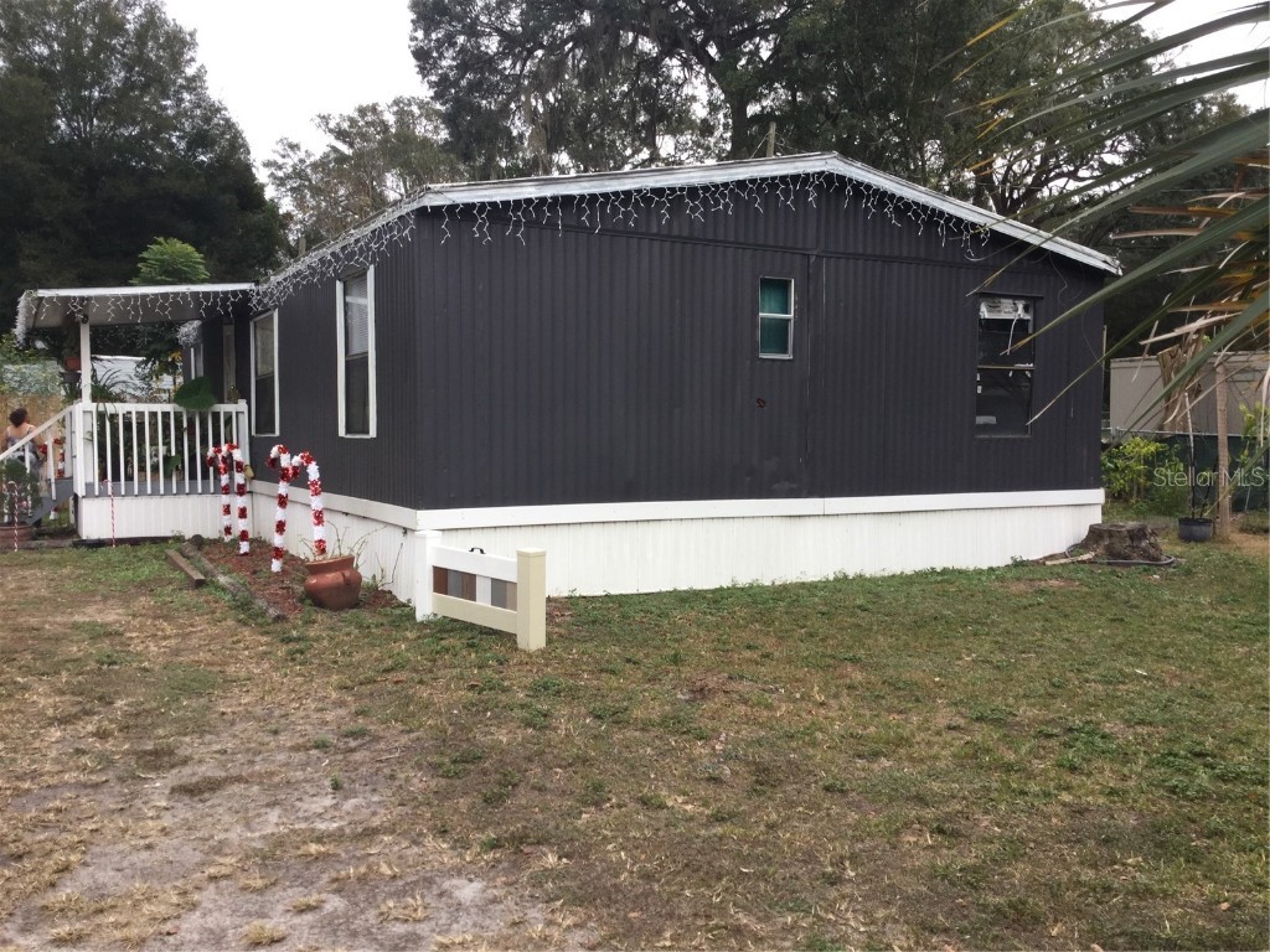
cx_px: 635
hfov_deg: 58.4
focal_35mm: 31
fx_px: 1137
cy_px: 476
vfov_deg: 45.4
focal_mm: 3.3
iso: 25
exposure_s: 1/126
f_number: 2.4
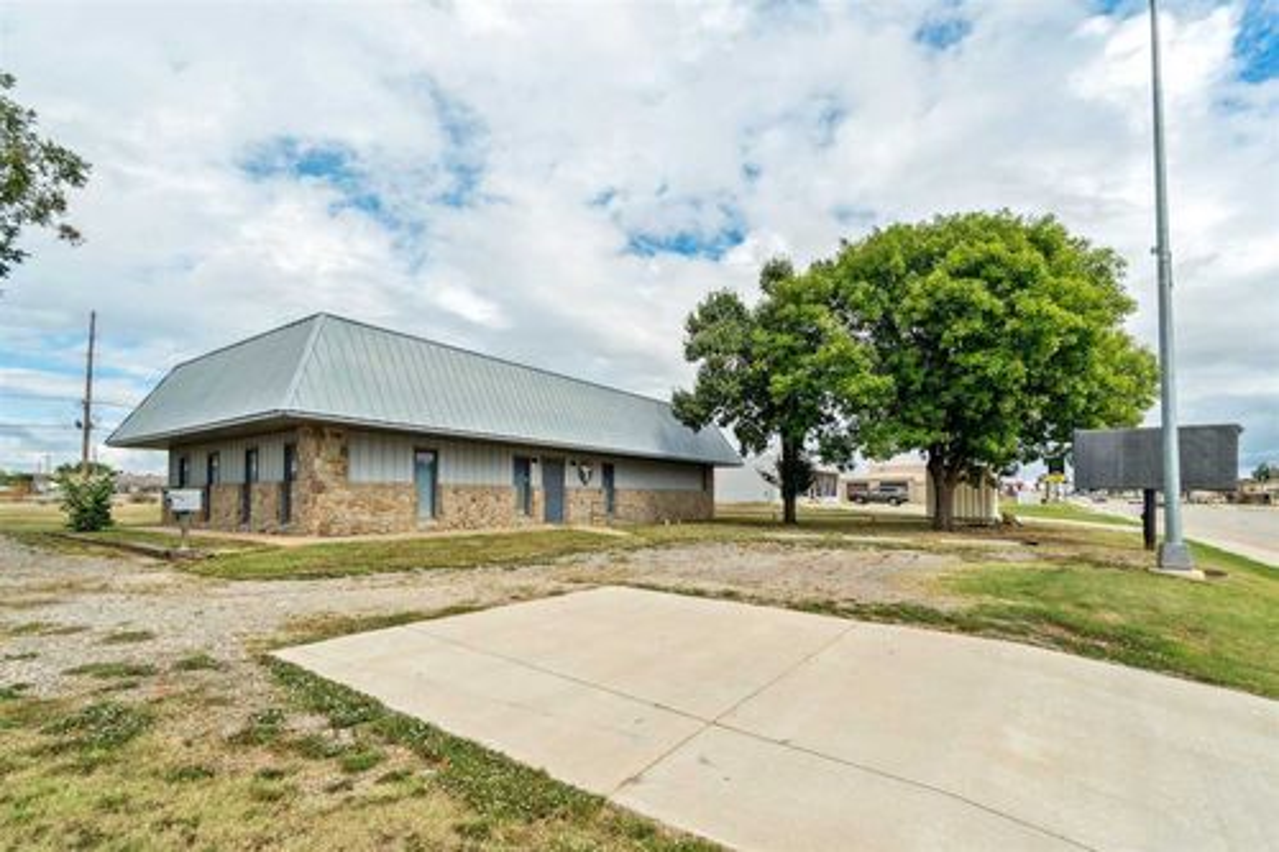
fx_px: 533
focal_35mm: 15
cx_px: 640
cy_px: 426
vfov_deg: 77.3
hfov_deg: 100.4
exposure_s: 1/500
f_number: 8
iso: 100
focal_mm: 10
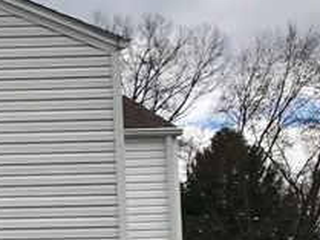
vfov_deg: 10.6
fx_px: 1267
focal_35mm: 137
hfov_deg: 11.9
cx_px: -426
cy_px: 306
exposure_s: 1/2591
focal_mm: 3.99
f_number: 1.8
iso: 20
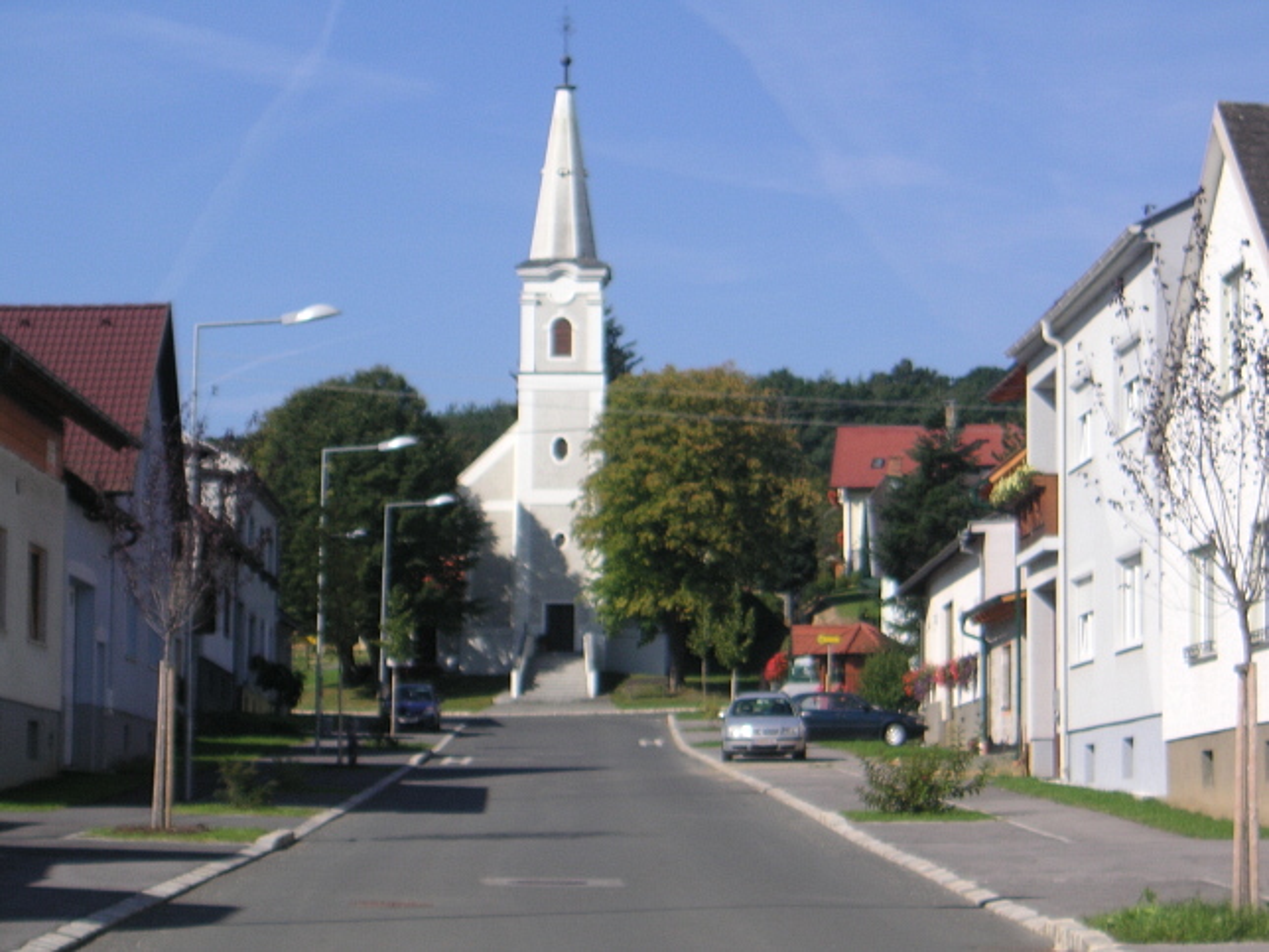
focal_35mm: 105
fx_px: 3849
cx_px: 634
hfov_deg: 18.7
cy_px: 476
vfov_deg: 14.1
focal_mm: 17.1
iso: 50
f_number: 5
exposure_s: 1/500
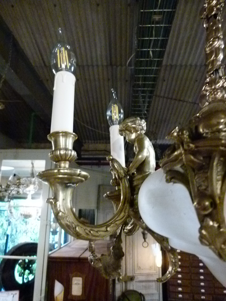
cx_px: 113
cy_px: 150
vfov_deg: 69.4
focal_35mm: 25
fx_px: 218
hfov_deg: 54.9
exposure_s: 1/20
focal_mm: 4.5
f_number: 2.8
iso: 800
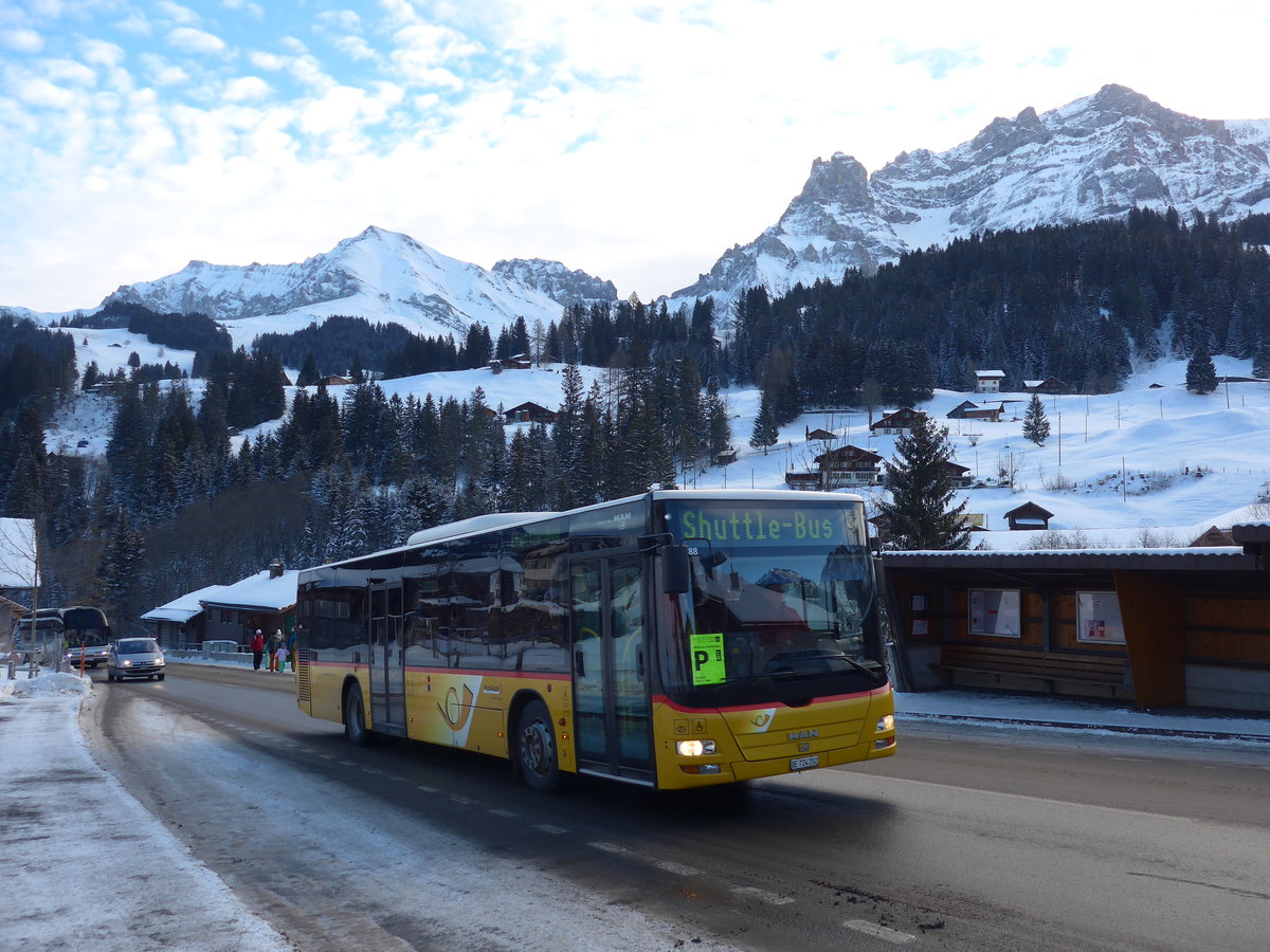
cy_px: 476
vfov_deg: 48.2
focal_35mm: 29
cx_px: 635
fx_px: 1064
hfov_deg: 61.7
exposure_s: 1/320
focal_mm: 6
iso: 80
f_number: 2.8
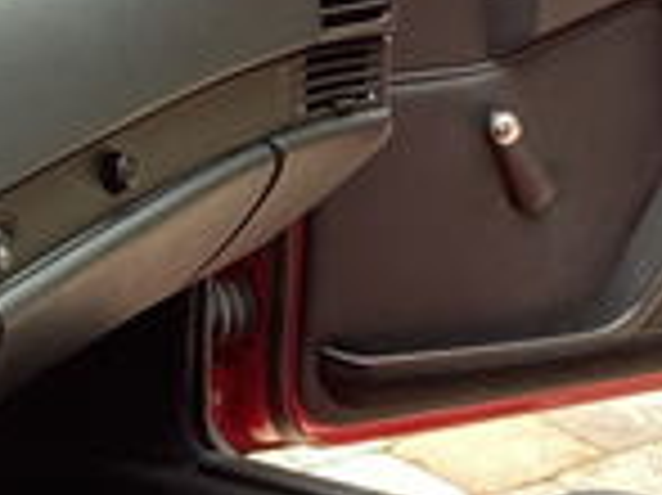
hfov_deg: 14.5
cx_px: 162
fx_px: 2599
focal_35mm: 136
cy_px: 1089
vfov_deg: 9.9
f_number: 1.8
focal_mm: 4.25
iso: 125
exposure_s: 1/105
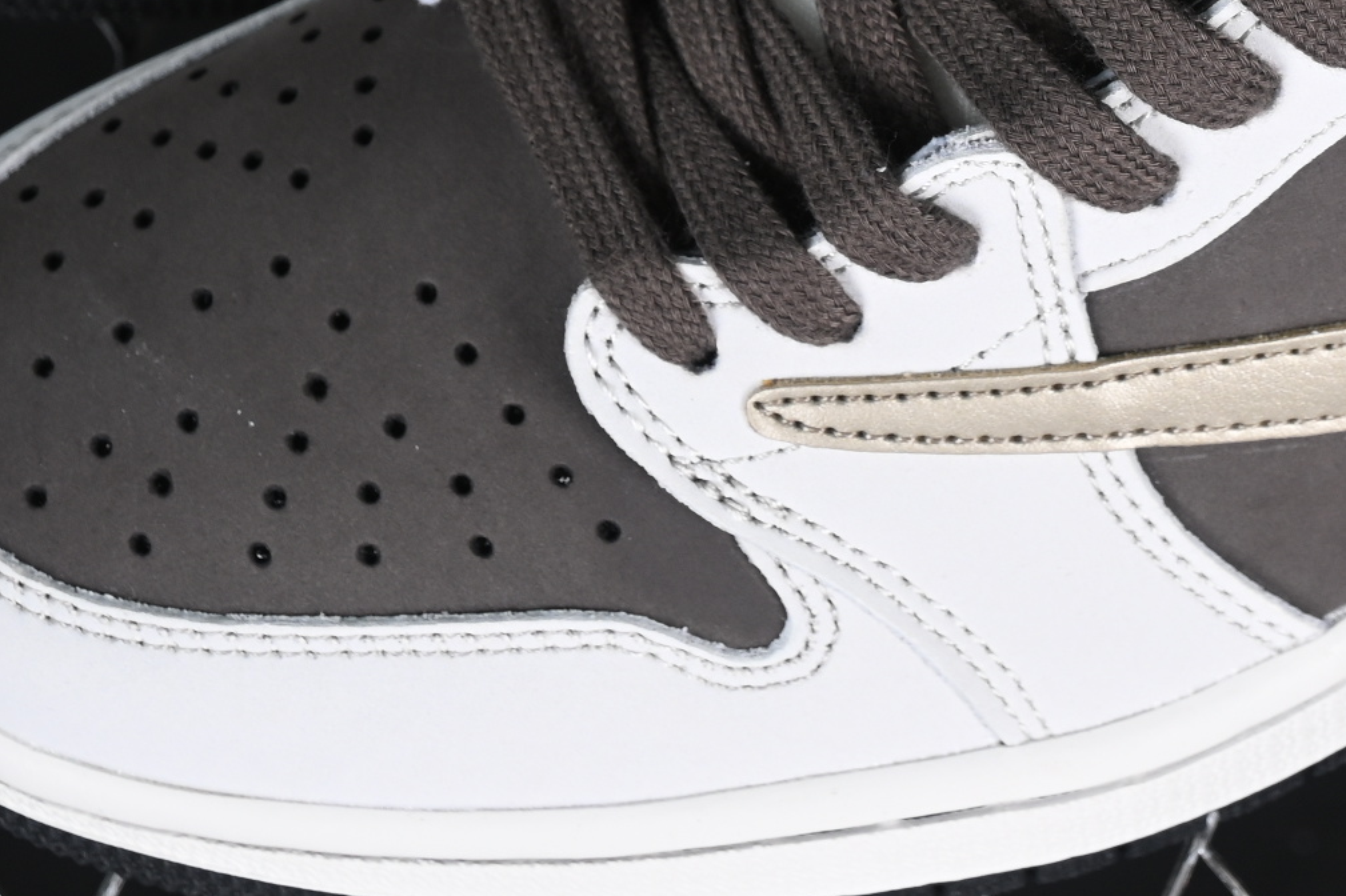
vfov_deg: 6.6
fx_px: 7737
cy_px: -185
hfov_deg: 9.9
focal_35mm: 207
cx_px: 1062
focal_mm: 50
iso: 160
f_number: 6.3
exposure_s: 1/60
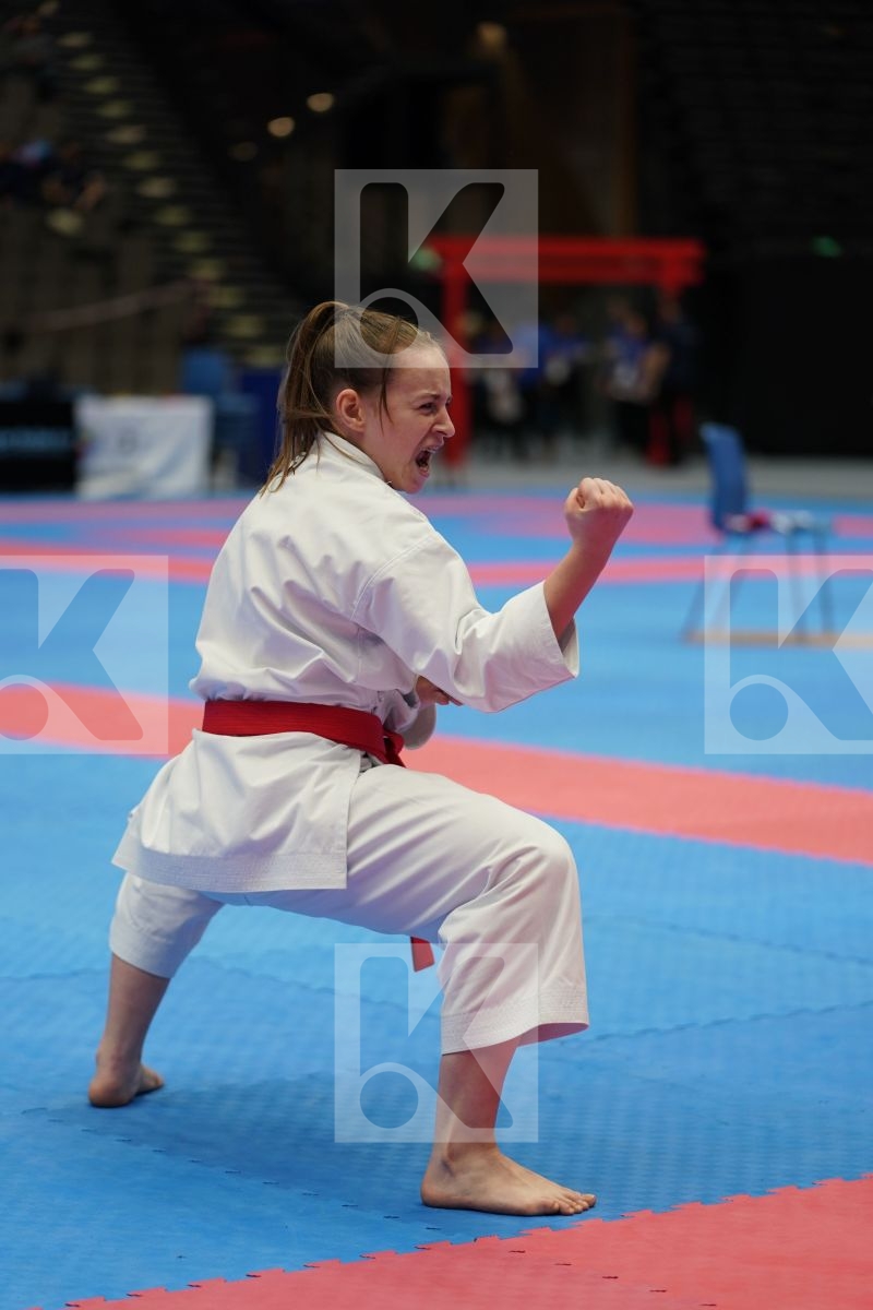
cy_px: 655
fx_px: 3746
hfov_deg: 13.3
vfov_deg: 19.8
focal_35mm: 103
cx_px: 436
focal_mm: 103
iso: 1000
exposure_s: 1/500
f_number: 2.8
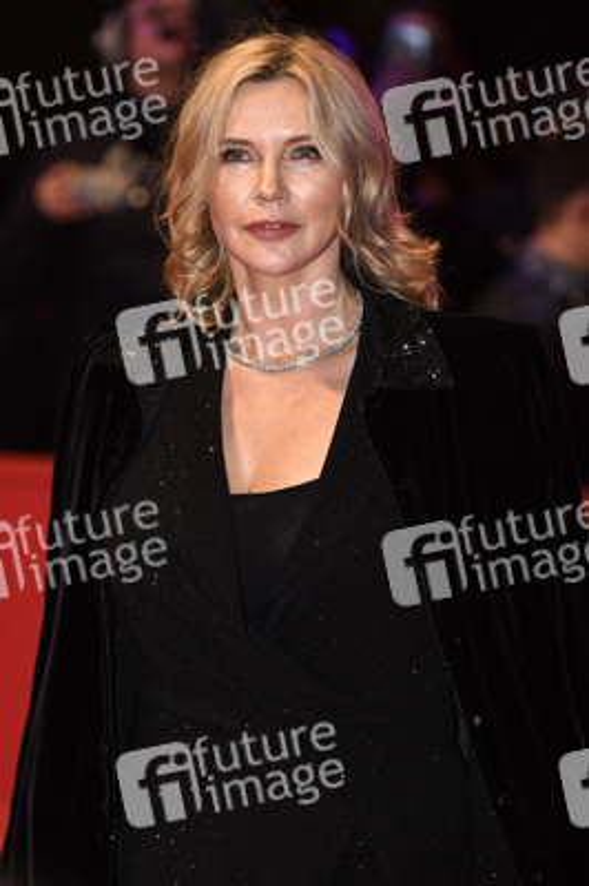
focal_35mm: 135
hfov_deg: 10.1
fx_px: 3319
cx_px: 294
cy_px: 443
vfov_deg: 15.2
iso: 800
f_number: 3.5
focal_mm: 135
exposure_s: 1/640
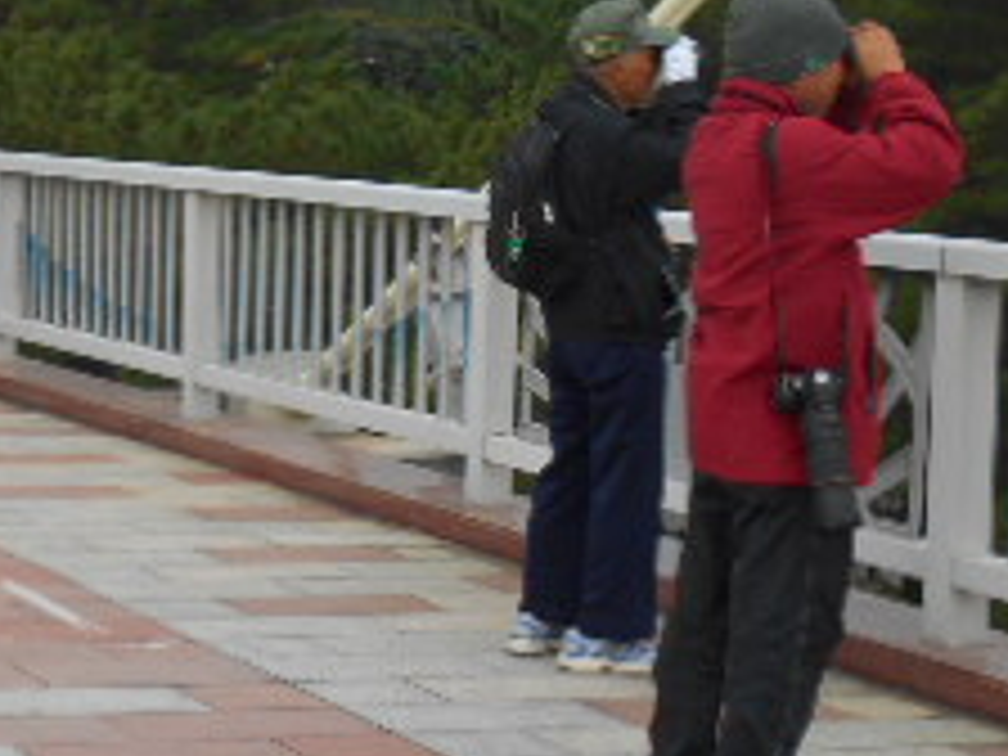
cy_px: 234
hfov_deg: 16.1
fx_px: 3407
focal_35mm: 117
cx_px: -238
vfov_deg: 12.6
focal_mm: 7.2
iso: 80
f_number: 3.9
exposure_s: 1/250
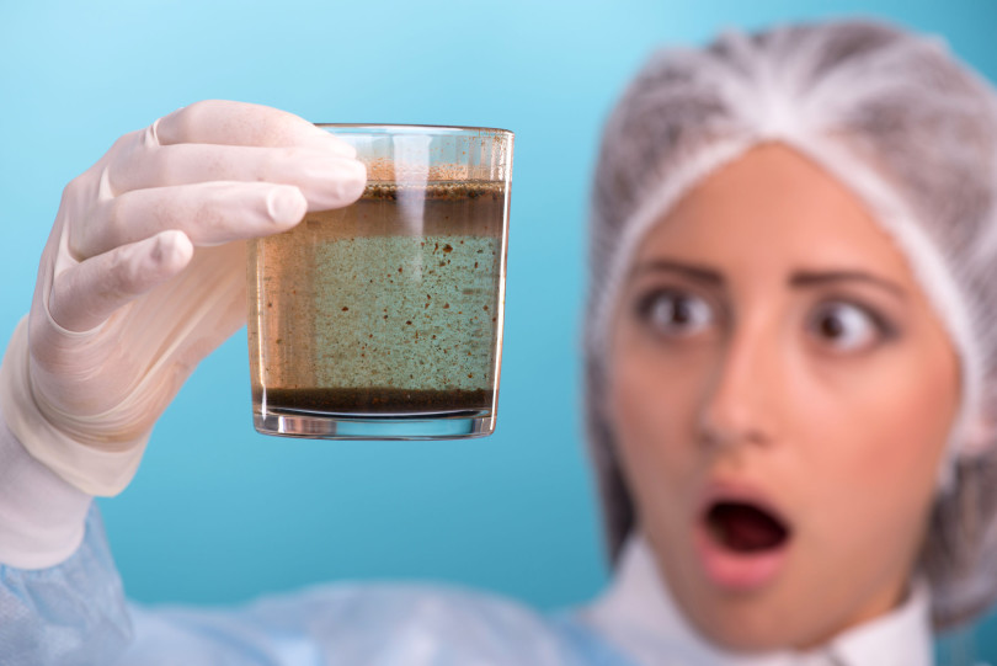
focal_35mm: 105
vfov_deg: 13.1
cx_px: 498
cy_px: 333
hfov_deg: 19.4
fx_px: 2909
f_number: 7.1
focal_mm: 105
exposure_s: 1/200
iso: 100
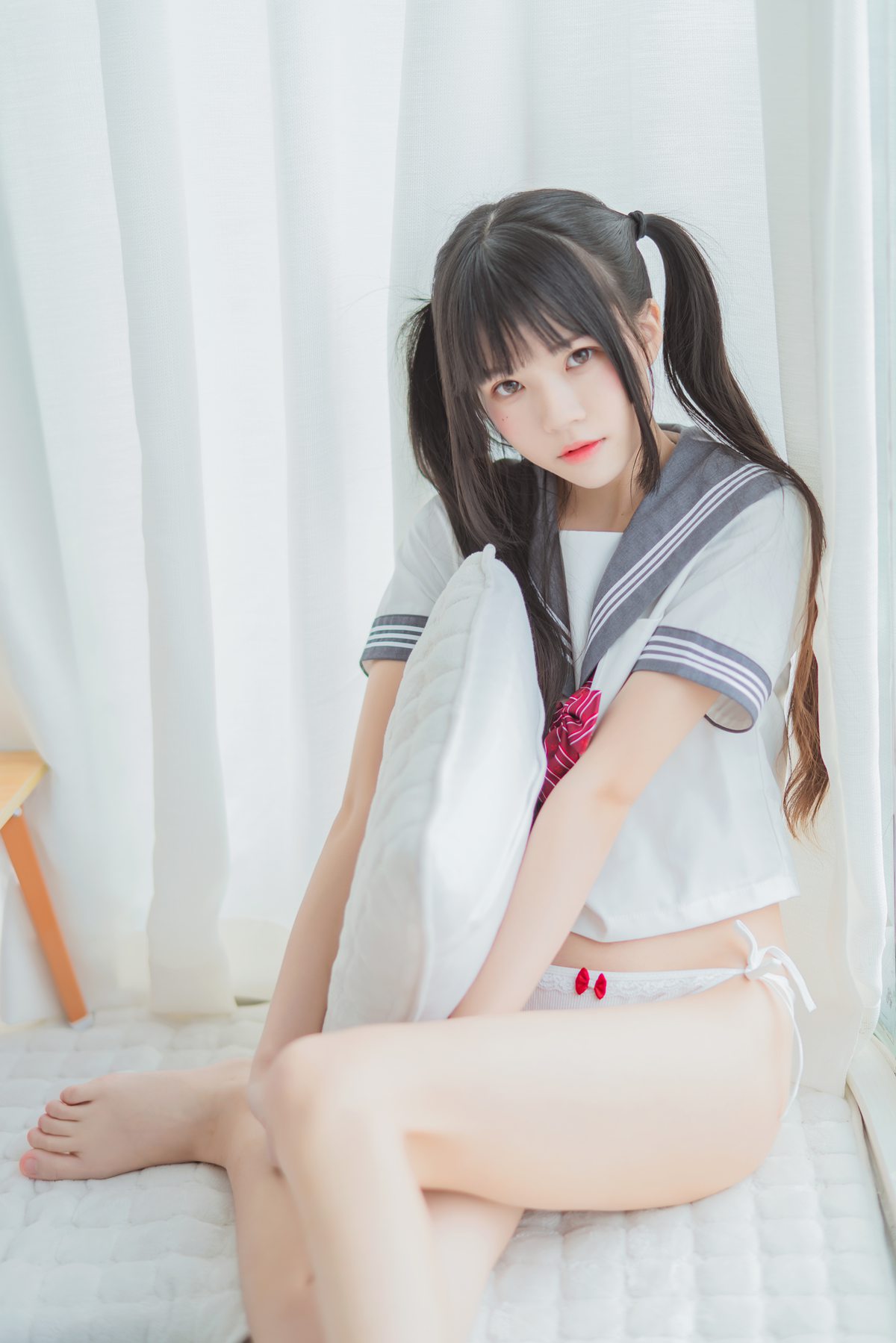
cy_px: 672
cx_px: 448
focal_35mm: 50
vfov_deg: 39.6
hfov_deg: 27.0
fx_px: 1866
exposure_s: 1/250
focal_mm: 50
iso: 125
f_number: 1.4
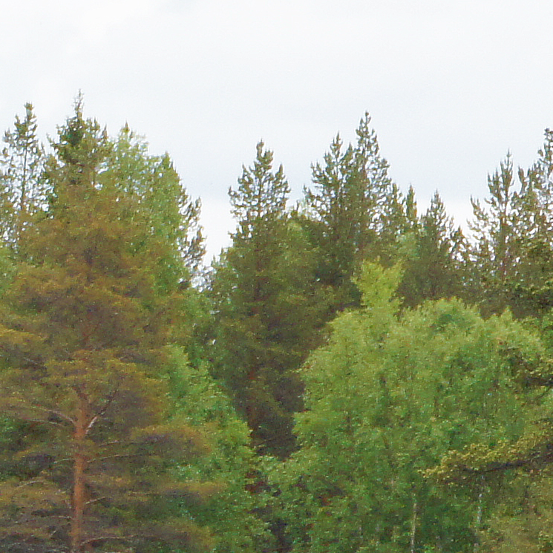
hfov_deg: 2.8
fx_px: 11350
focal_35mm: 628
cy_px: 646
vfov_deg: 2.8
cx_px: -961
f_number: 8
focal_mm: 80
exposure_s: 1/1000
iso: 800
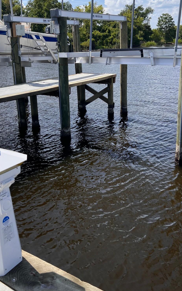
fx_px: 294
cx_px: 85
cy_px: 125
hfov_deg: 34.4
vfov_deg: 52.6
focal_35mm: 37
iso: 50
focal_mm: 5.7
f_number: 1.5
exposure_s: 1/3831
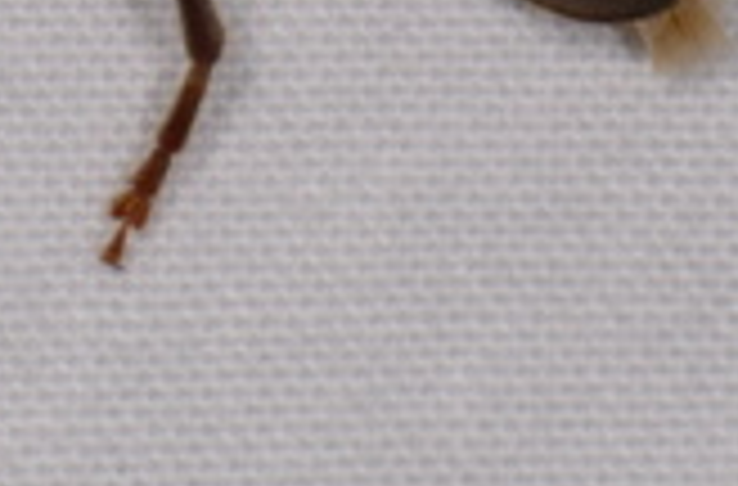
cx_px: 274
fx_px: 12588
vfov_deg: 2.2
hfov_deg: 3.4
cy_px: -477
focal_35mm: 616
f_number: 25
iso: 100
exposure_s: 1/60
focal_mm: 85
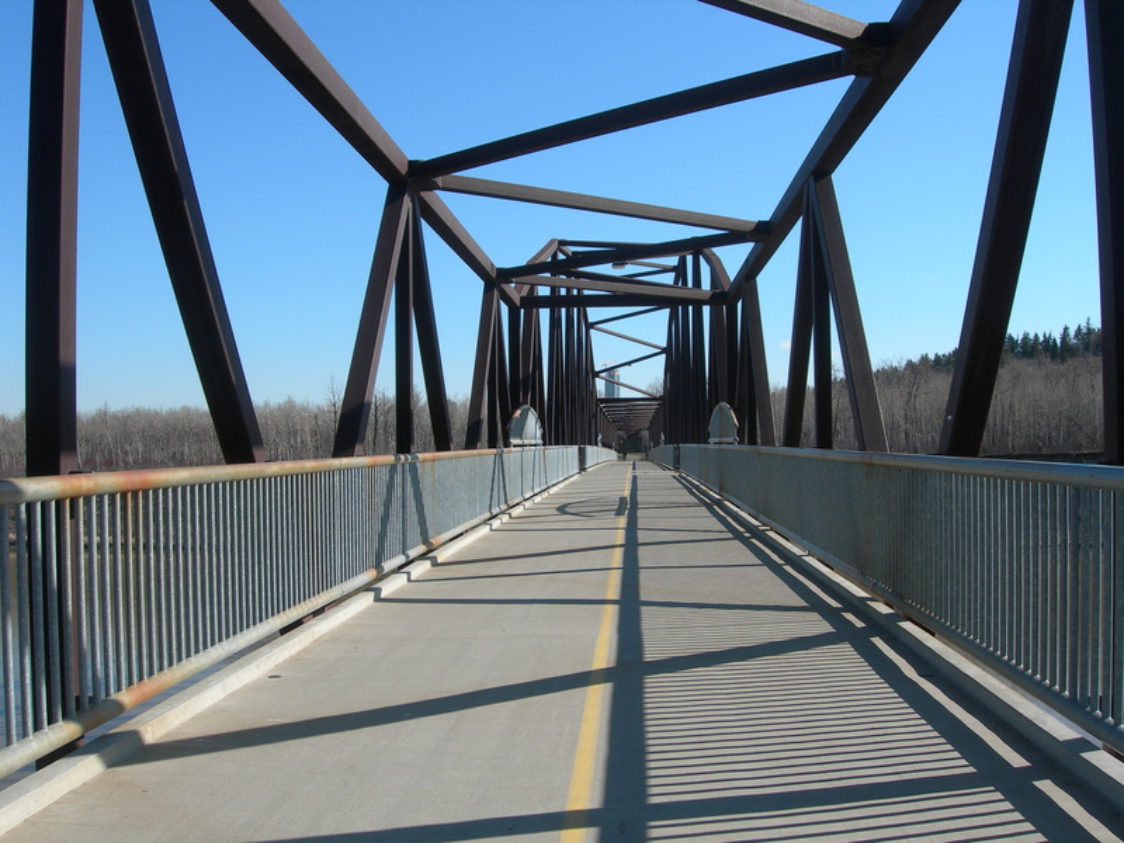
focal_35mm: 38
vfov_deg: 37.7
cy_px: 422
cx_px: 562
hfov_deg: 49.0
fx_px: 1234
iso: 50
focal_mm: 7.8
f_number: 4.8
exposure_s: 1/448
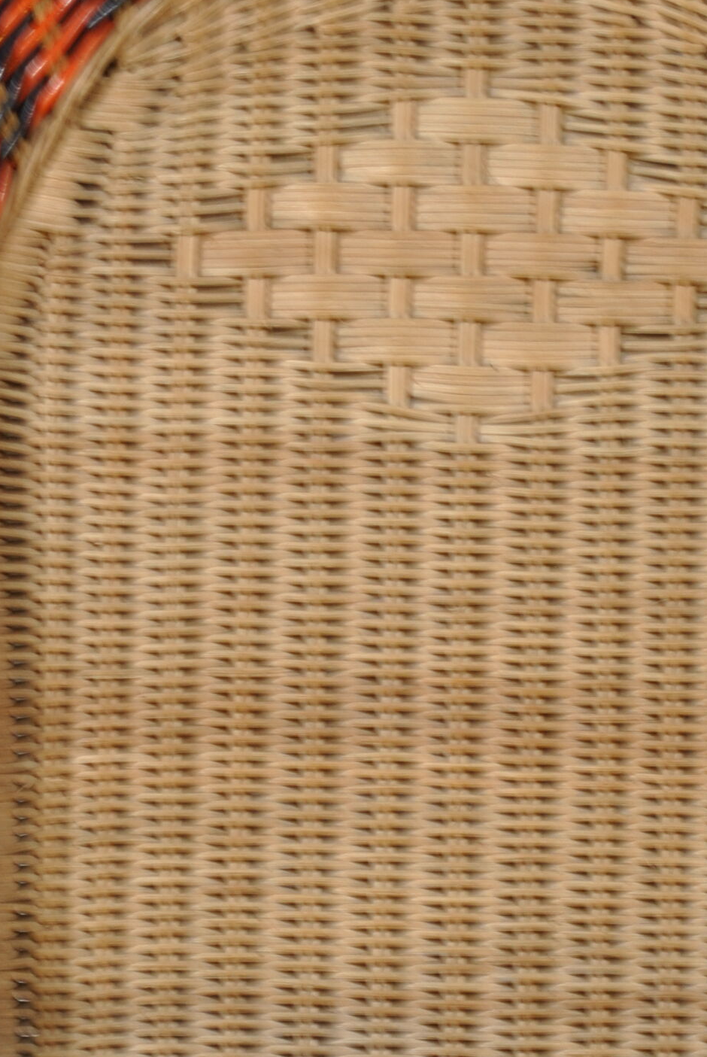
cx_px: 463
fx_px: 6681
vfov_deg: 9.0
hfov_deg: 6.1
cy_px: 706
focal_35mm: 227
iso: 100
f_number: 5.6
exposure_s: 1/15
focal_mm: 55
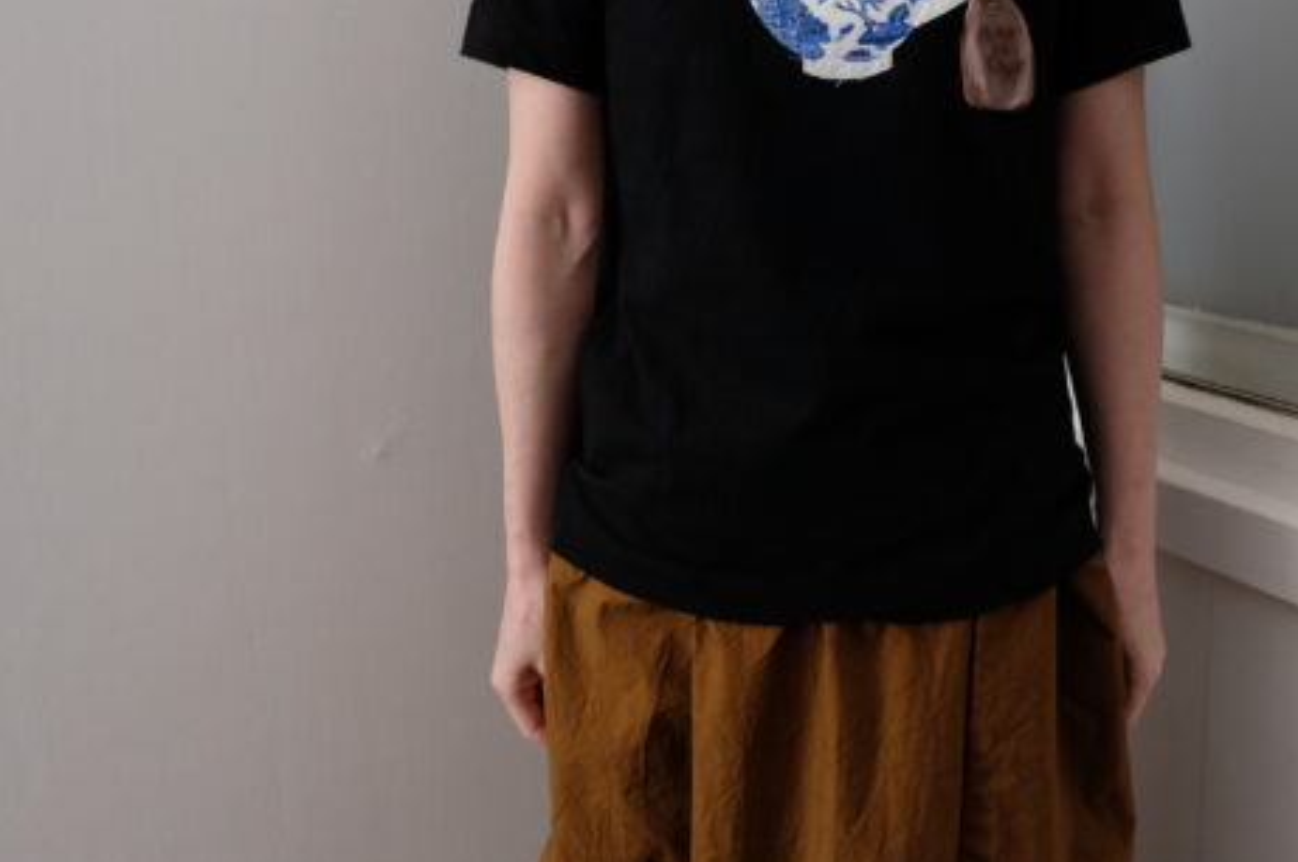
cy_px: 246
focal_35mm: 41
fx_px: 1476
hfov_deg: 46.8
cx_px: 848
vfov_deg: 32.1
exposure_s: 1/125
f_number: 5
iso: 2000
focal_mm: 18
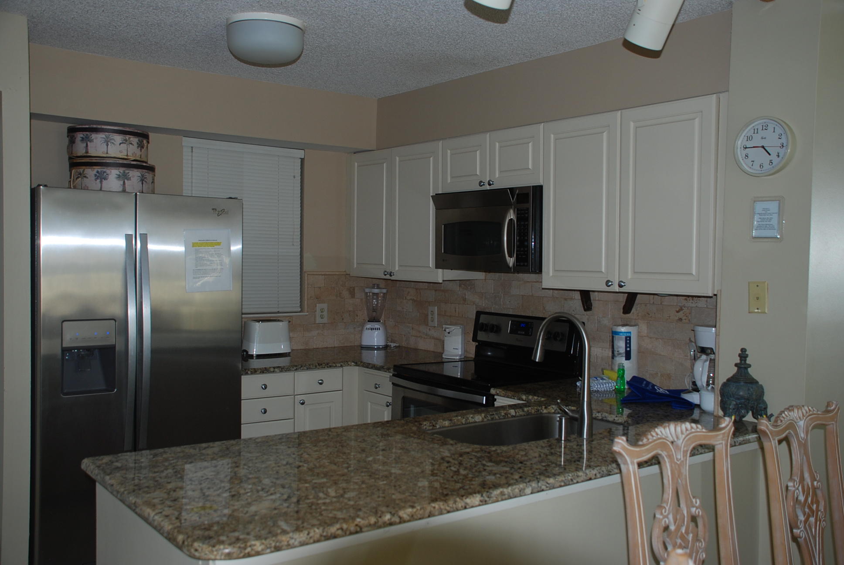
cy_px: 282
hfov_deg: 57.2
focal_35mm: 33
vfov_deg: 40.1
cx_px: 422
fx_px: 775
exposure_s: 1/60
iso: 200
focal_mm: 22
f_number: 3.8
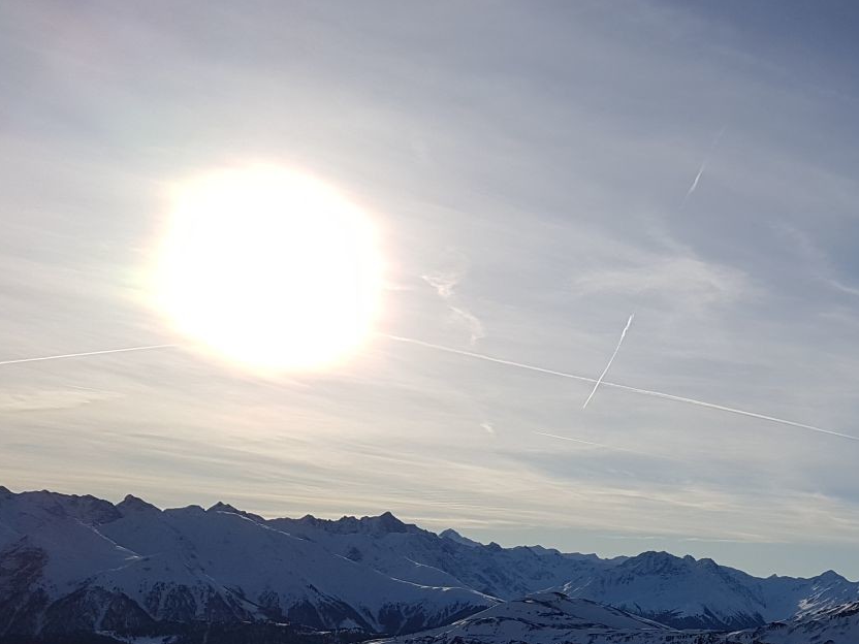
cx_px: 769
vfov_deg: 28.0
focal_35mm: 50
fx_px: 1241
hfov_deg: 35.9
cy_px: 584
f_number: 1.7
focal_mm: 4.2
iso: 50
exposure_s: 1/10240
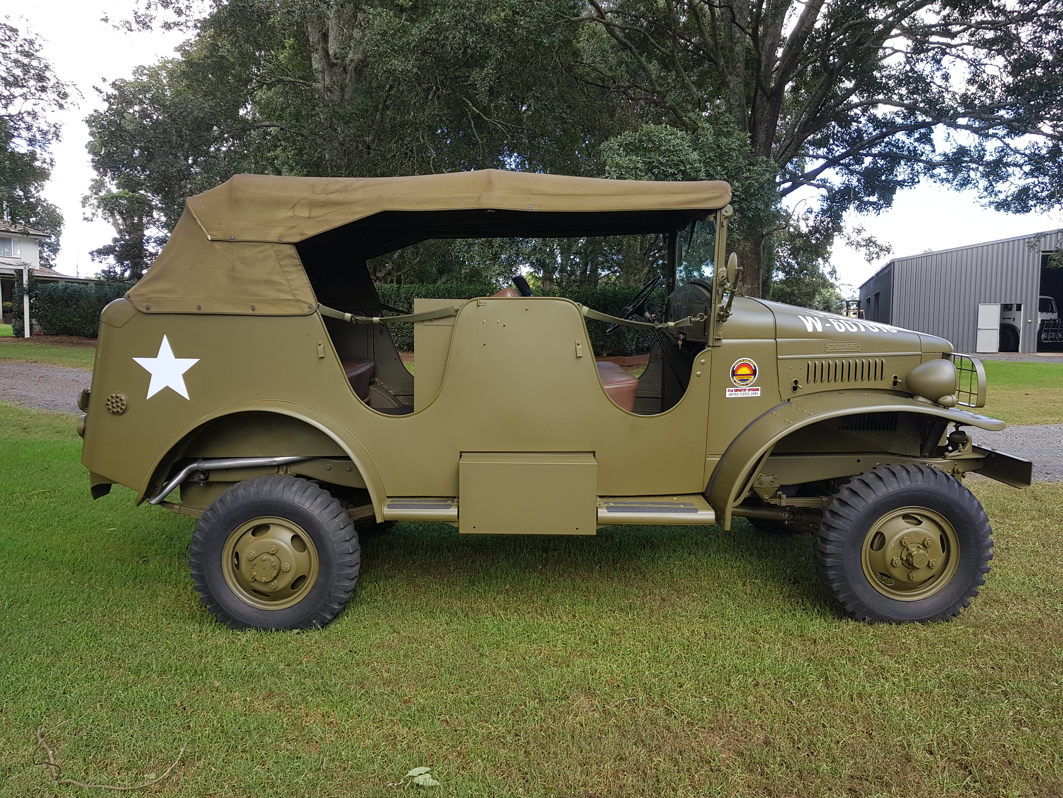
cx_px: 532
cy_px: 399
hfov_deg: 67.3
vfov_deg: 53.1
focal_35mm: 26
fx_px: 798
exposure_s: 1/200
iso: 40
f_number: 1.7
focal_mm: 4.2
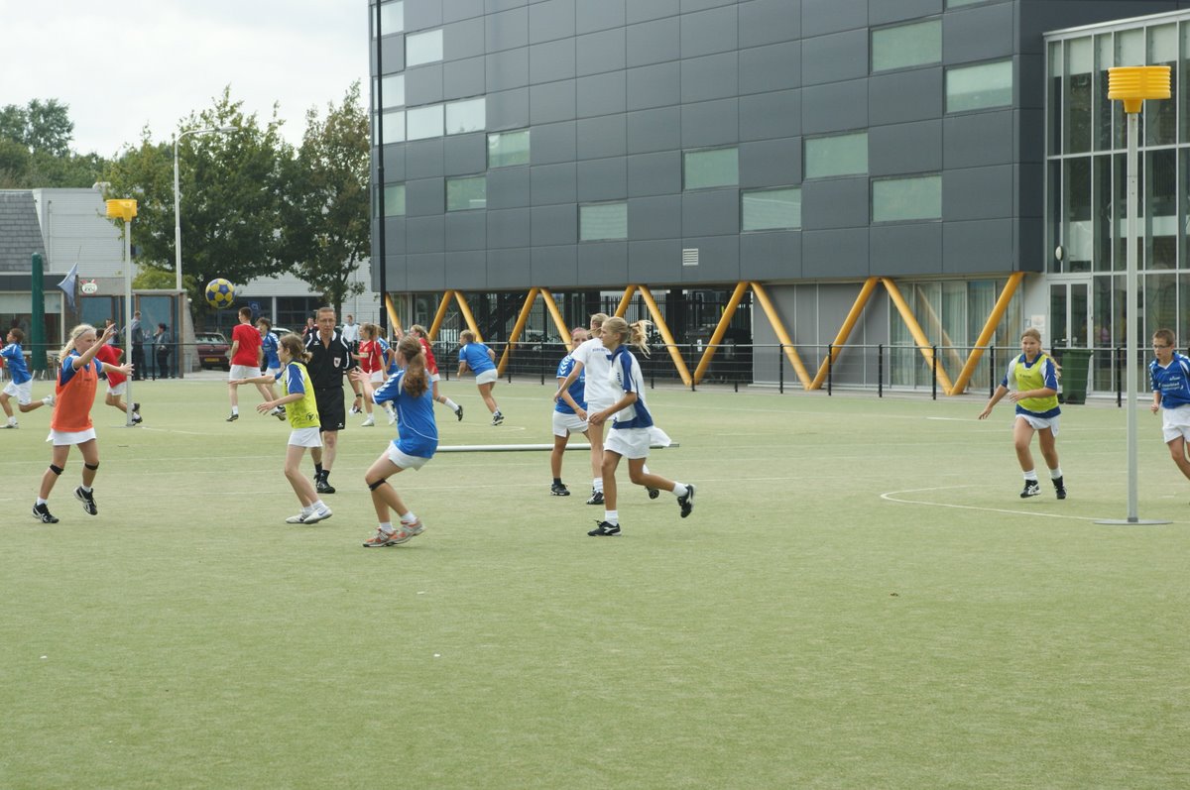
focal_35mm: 105
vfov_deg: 13.0
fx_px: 3467
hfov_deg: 19.5
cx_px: 595
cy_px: 395
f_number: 6.3
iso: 200
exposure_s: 1/400
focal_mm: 70
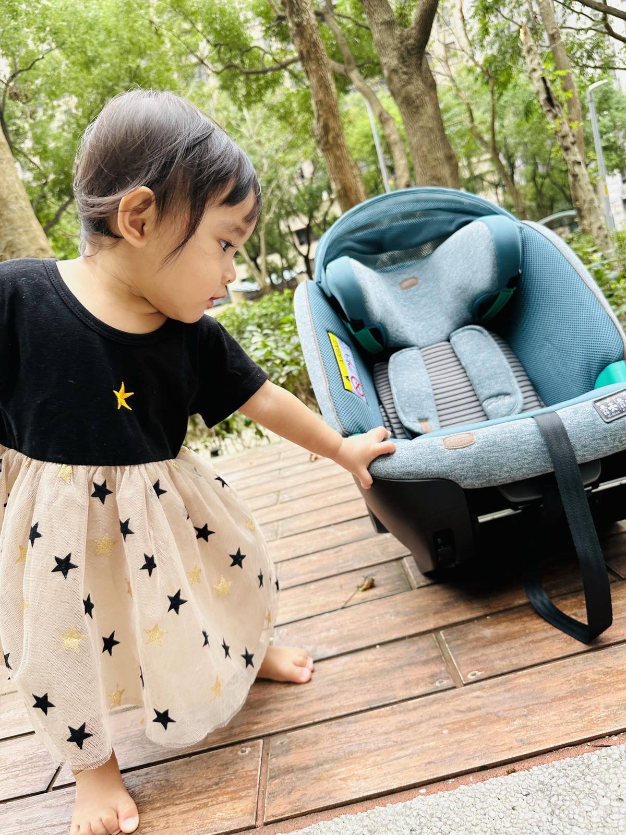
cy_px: 418
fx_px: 579
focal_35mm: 24
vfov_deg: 71.6
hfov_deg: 56.8
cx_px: 313
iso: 64
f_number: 1.78
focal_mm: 6.86
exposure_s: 1/123
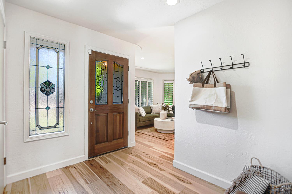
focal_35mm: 15
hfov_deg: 100.4
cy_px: 97
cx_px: 146
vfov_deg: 77.3
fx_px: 122
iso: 100
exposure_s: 1/80
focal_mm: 10
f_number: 4.5
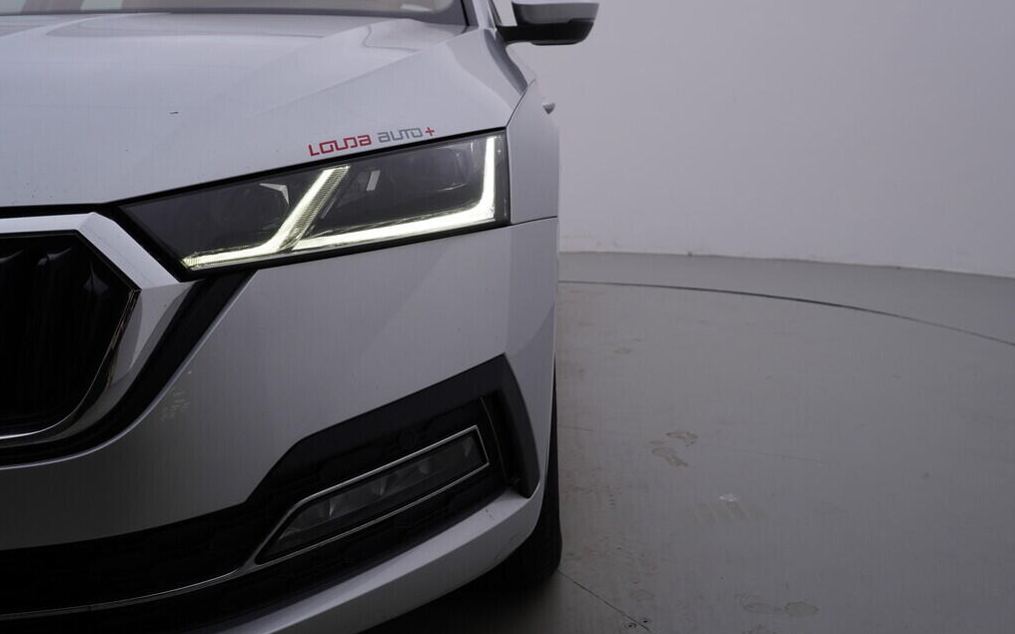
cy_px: 315
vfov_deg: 34.4
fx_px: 1023
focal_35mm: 37
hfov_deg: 52.7
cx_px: 509
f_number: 5.6
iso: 125
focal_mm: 24
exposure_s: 1/160
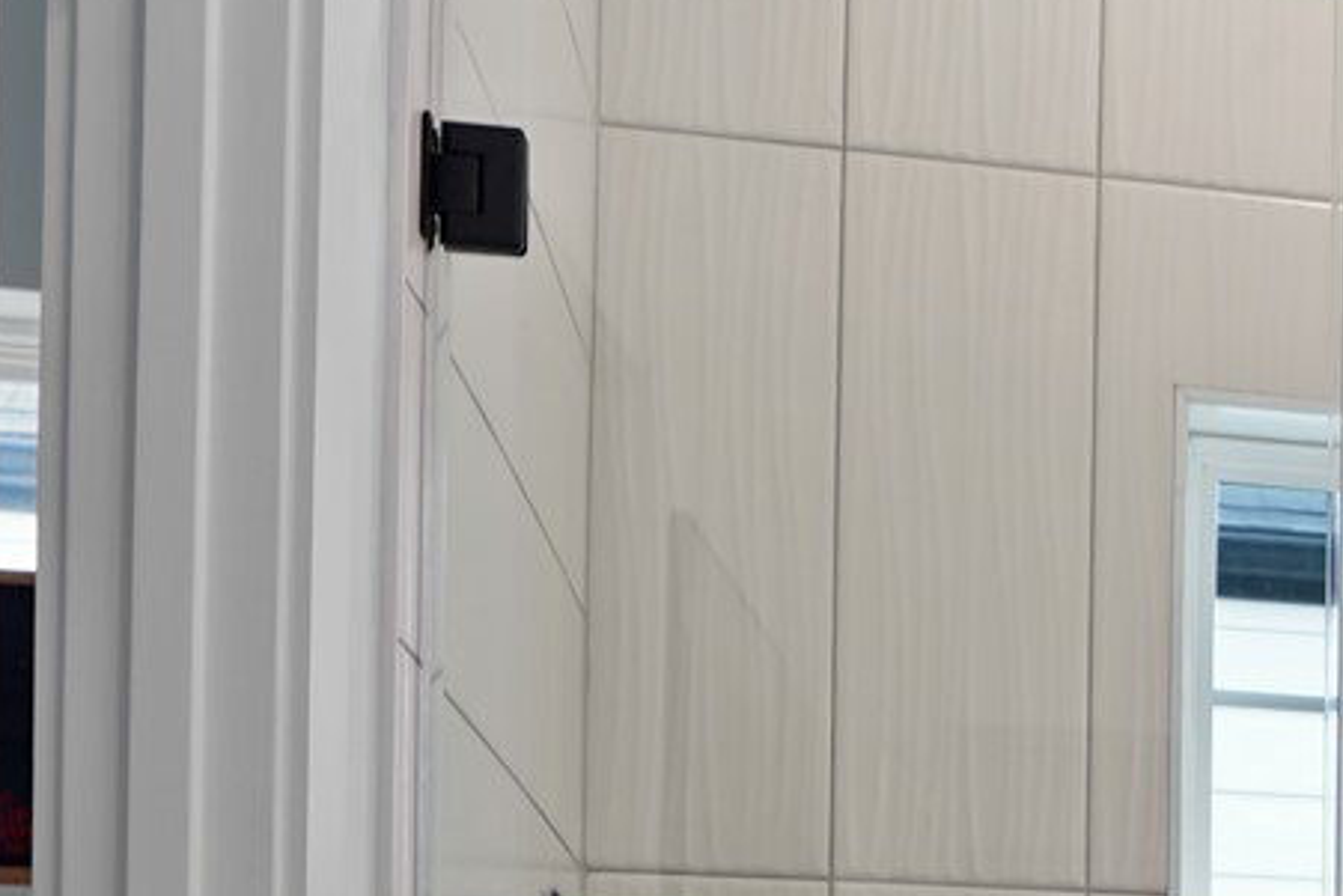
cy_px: 1468
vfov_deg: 15.8
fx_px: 2873
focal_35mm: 77
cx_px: 2221
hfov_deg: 20.7
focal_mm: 16
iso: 200
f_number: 4
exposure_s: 1/80
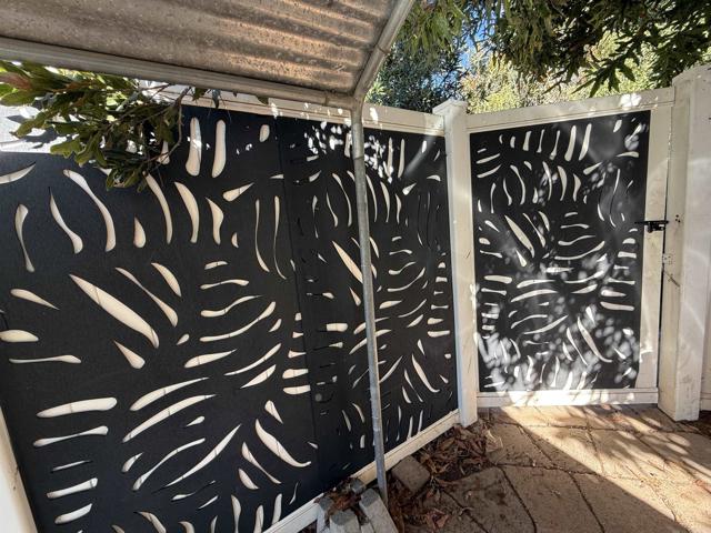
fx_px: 288
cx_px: 356
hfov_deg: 102.1
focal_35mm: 14
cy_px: 266
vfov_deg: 85.7
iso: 100
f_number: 2.2
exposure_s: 1/99
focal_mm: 2.22
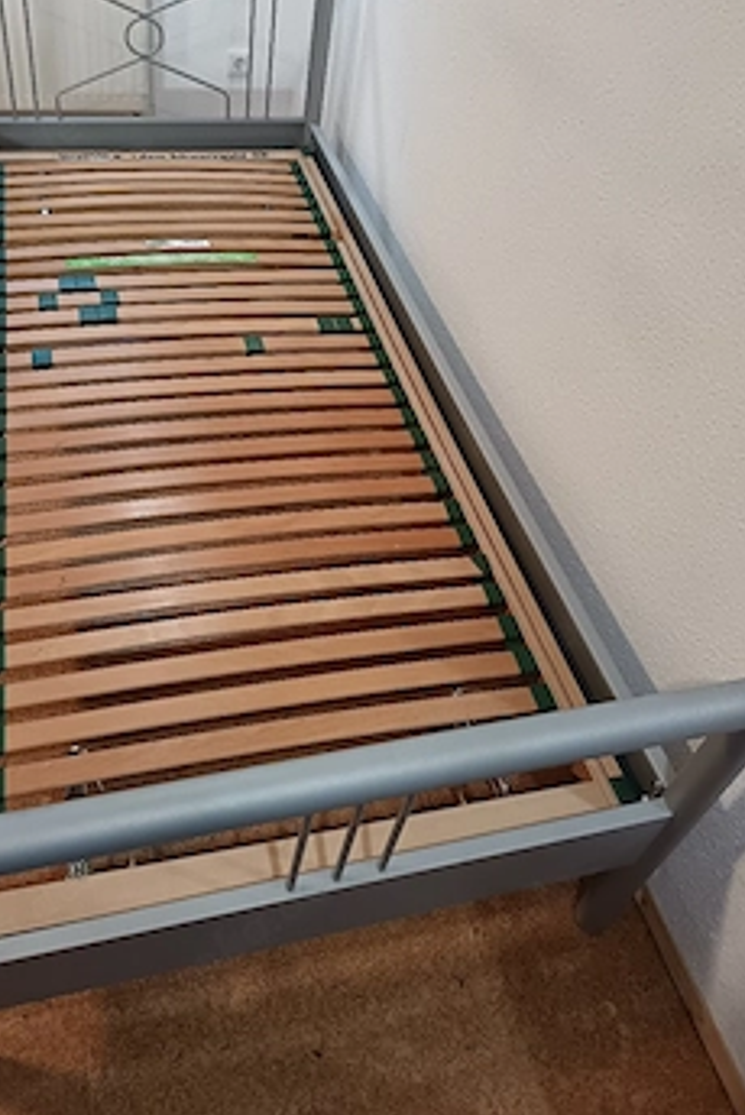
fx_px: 898
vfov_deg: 63.3
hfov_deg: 44.8
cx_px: 304
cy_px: 473
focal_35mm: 29
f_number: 1.75
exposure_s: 1/16.7
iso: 3504
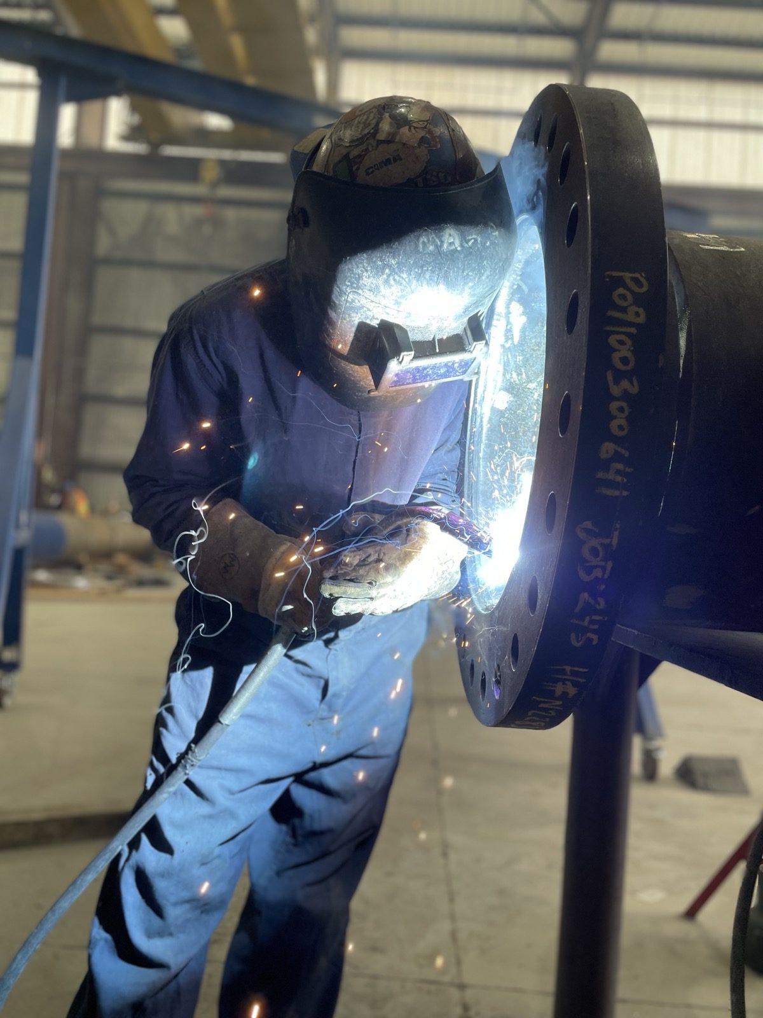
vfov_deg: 67.3
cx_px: 382
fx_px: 764
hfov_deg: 53.1
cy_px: 509
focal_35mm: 26
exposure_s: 1/120
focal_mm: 4.2
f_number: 1.6
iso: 64
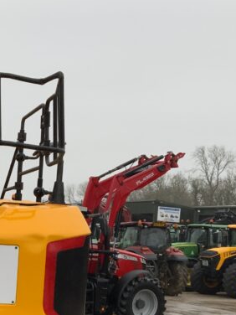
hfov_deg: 18.0
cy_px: 273
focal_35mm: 79
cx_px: -27
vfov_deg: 24.1
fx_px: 718
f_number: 1.8
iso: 16
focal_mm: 3
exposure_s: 1/122
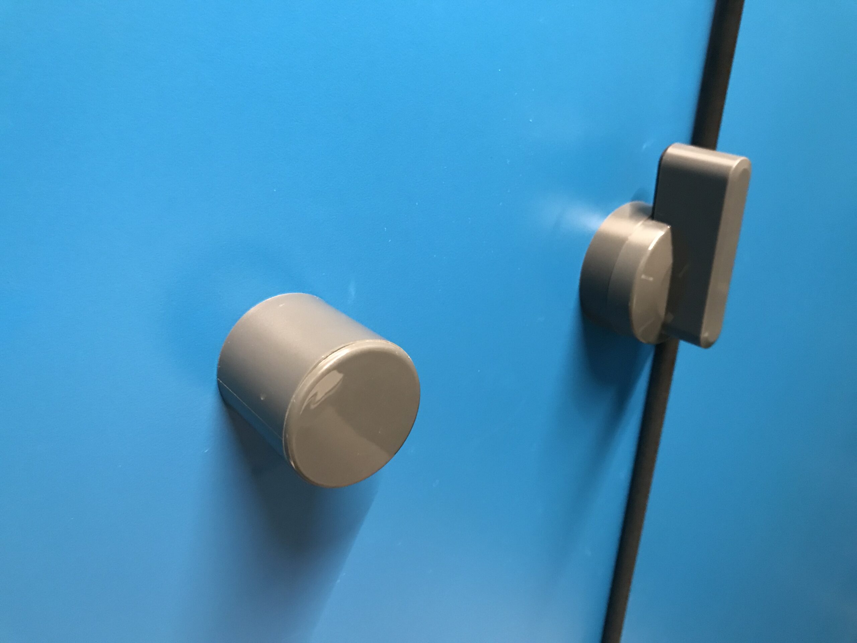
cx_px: 428
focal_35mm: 28
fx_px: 693
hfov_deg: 63.4
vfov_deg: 49.7
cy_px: 322
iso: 100
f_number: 1.8
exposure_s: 1/10
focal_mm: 3.99
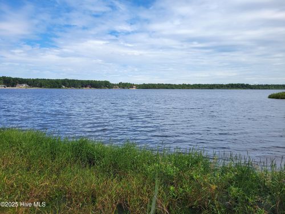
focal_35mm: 26
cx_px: 142
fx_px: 214
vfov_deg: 53.1
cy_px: 107
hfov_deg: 67.3
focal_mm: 5.4
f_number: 1.8
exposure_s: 1/2476
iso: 40
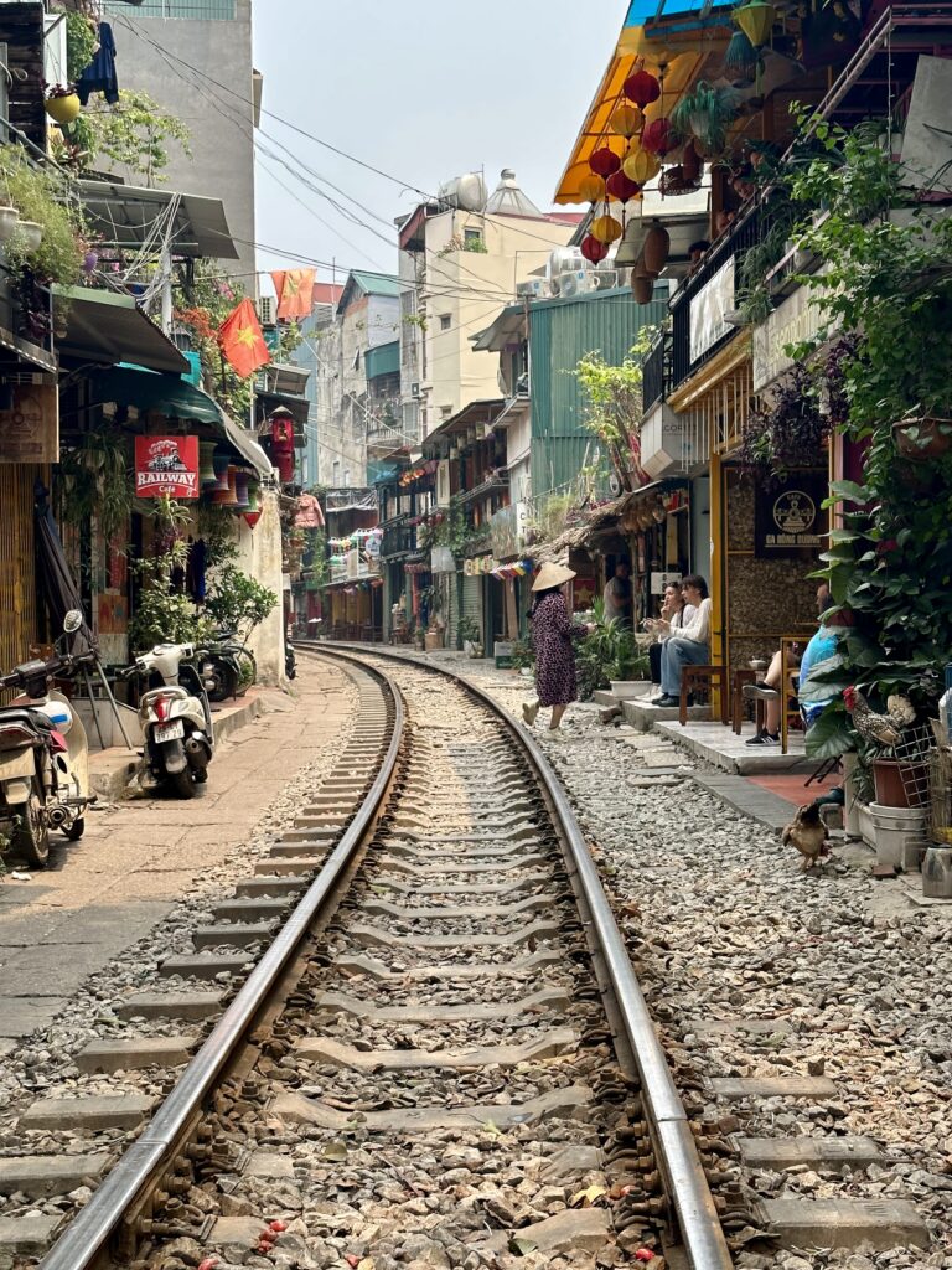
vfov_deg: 39.7
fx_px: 1760
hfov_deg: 30.3
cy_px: 635
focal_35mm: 48
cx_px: 476
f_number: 1.78
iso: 64
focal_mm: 6.86
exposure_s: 1/935
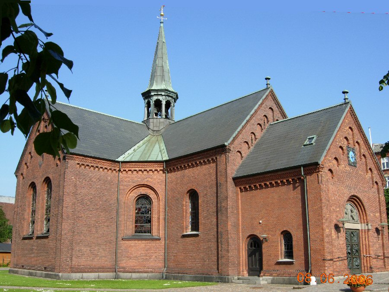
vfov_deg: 39.7
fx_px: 405
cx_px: 194
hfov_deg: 51.4
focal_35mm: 36
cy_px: 146
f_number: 5.4
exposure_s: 1/256
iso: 50
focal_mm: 7.5
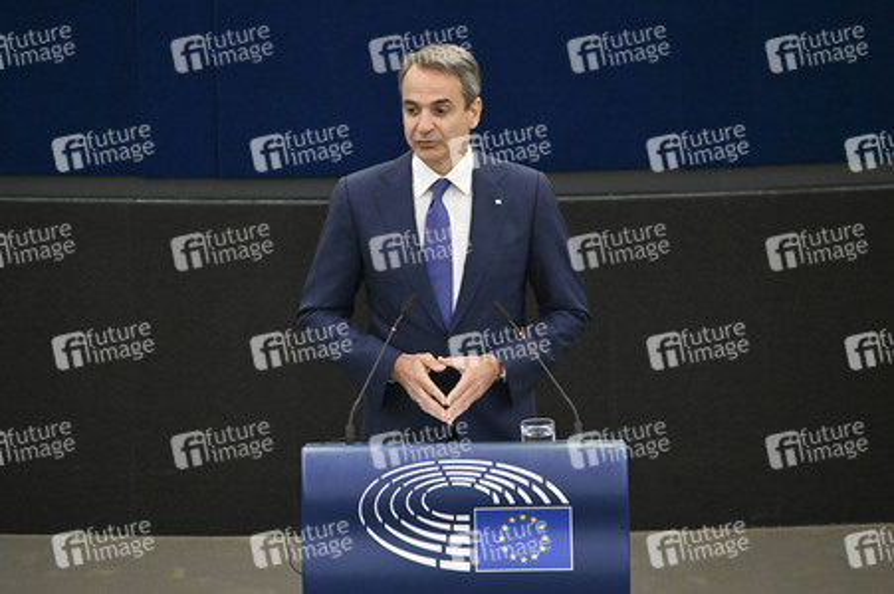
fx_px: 13648
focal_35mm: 550
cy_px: 297
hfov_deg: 3.8
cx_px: 447
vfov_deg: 2.5
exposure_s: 1/640
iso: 10000
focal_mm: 550
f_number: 6.3
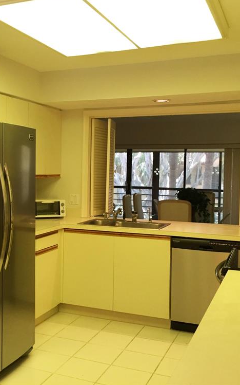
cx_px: 59
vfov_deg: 47.2
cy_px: 189
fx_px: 440
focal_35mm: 42
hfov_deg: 30.0
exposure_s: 1/30
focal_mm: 4.15
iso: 50
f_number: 2.2
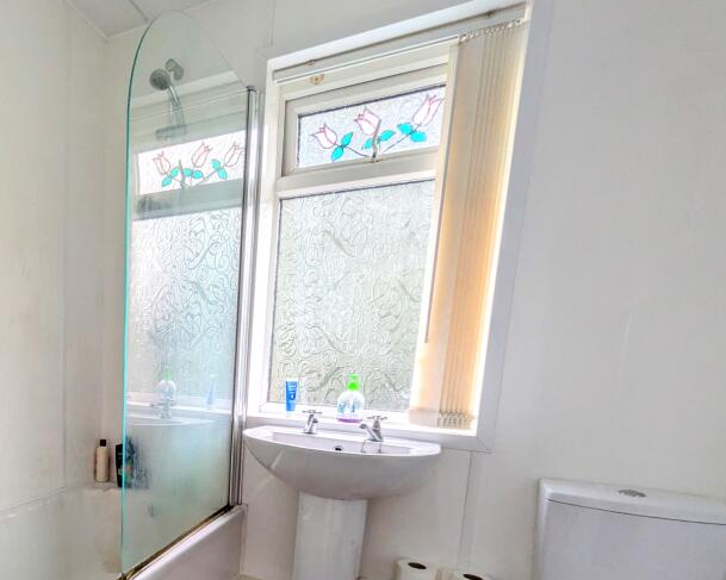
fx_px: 494
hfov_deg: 66.4
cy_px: 429
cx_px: 153
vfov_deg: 58.0
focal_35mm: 23
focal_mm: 1.83
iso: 82
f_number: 2.2
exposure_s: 1/33.3
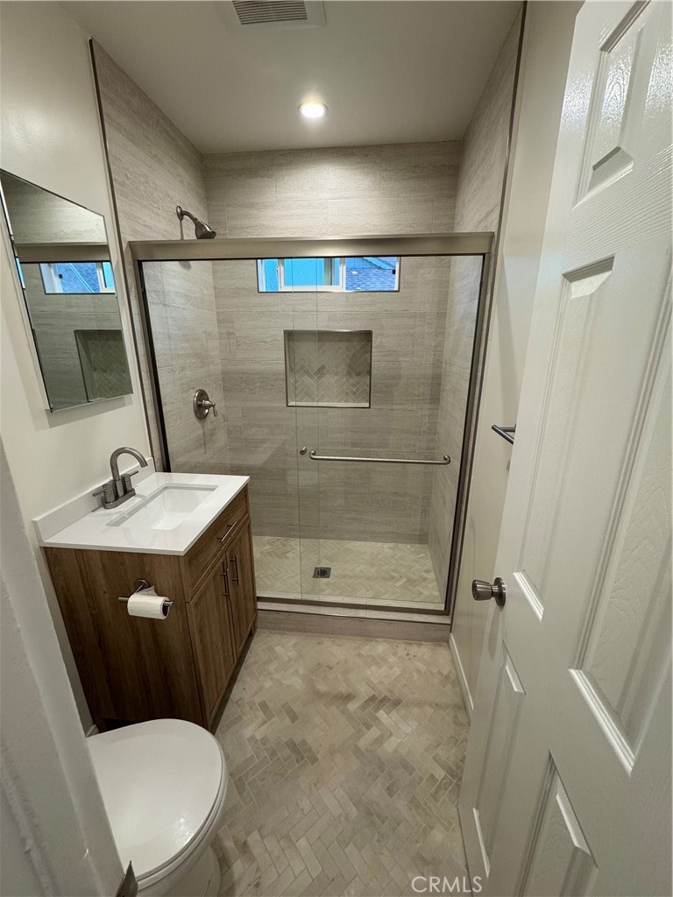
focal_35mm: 14
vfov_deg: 102.1
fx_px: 363
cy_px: 448
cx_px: 336
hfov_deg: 85.7
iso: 200
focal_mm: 2.22
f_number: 2.2
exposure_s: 1/120
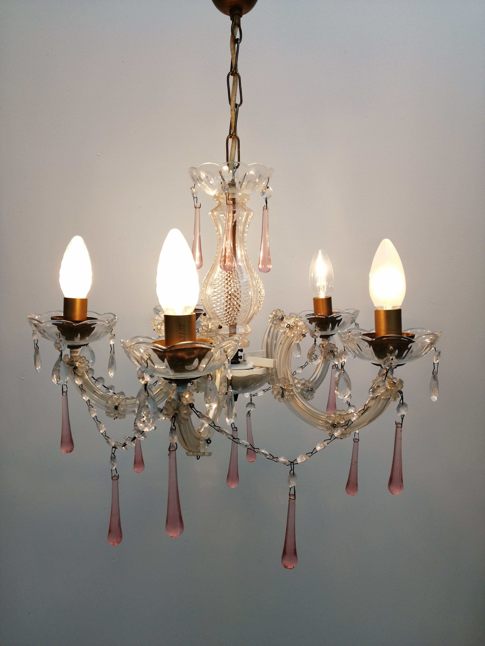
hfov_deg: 51.4
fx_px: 504
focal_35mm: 27
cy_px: 323
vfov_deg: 65.3
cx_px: 242
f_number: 1.8
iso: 64
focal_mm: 3.95
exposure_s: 1/100
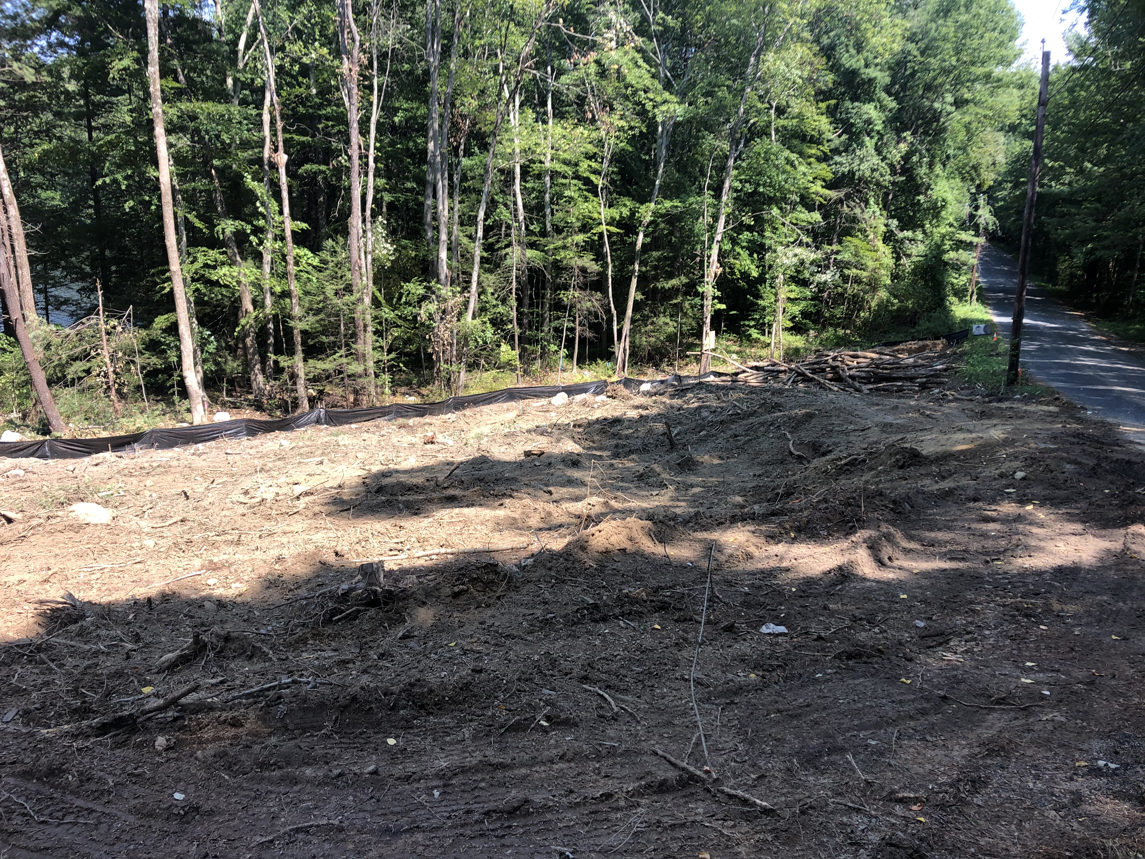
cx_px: 572
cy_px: 430
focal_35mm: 28
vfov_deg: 49.7
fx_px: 926
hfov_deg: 63.4
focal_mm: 3.99
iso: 20
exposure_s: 1/340
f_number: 1.8
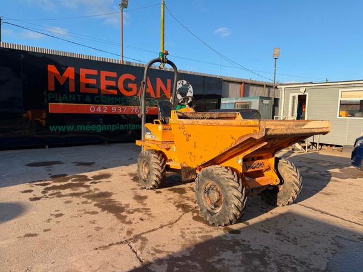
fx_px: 252
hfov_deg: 71.6
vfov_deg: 56.8
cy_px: 136
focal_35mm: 24
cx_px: 182
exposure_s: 1/3145
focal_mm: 6.76
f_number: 1.78
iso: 80
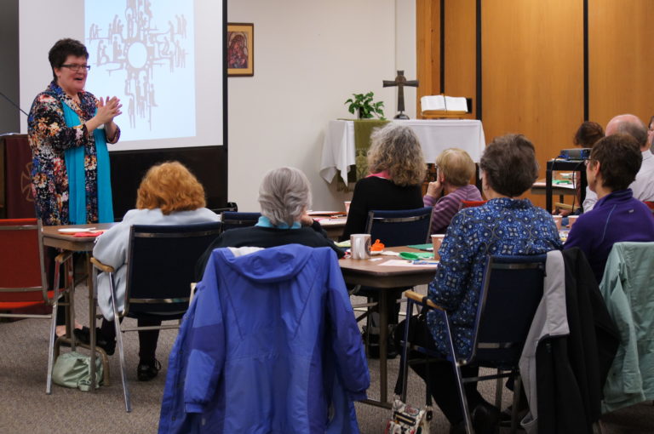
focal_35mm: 82
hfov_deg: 24.6
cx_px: 327
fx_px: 1497
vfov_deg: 16.5
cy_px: 217
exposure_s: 1/40
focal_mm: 55
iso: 800
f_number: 5
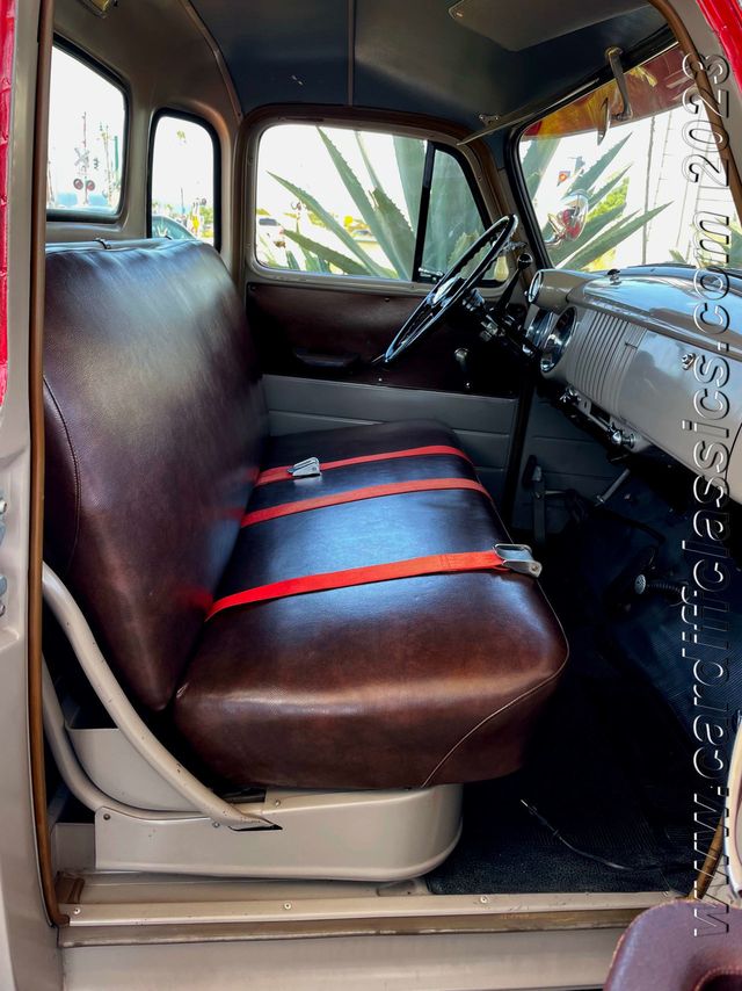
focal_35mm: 26
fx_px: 743
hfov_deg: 53.0
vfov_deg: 67.3
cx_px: 371
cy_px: 496
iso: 40
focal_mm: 4.2
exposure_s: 1/121
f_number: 1.6
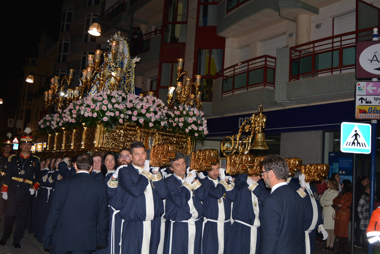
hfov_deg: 49.5
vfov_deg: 34.3
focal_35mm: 39
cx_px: 190
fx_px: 412
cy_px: 127
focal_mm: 26
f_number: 4
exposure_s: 1/60
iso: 400
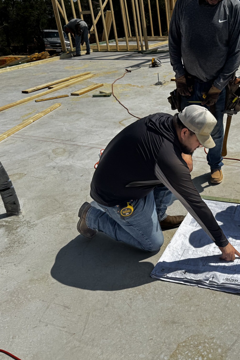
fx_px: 340
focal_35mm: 34
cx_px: 205
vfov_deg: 55.8
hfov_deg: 37.0
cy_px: 180
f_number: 1.78
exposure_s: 1/12346
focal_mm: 6.76
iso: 64
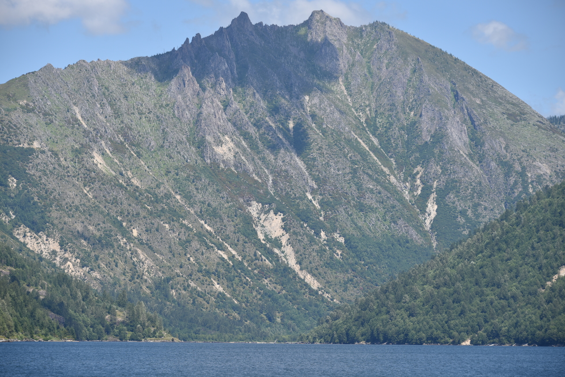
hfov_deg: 13.7
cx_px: 282
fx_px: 2355
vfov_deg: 9.2
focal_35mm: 150
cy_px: 188
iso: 100
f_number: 7.1
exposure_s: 1/320
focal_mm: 150
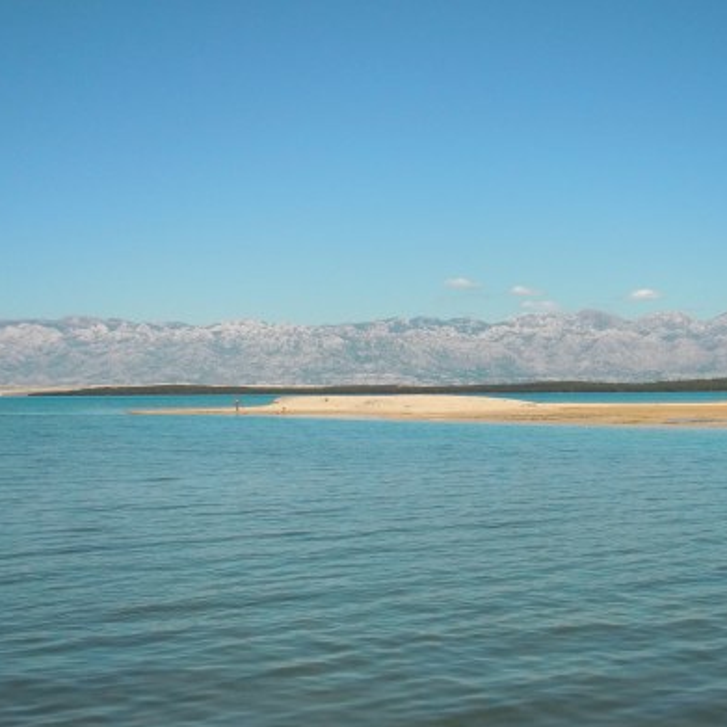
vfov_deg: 31.1
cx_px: 519
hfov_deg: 30.7
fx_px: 1307
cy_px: 385
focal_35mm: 55
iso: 100
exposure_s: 1/320
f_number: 8.9
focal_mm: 6.66
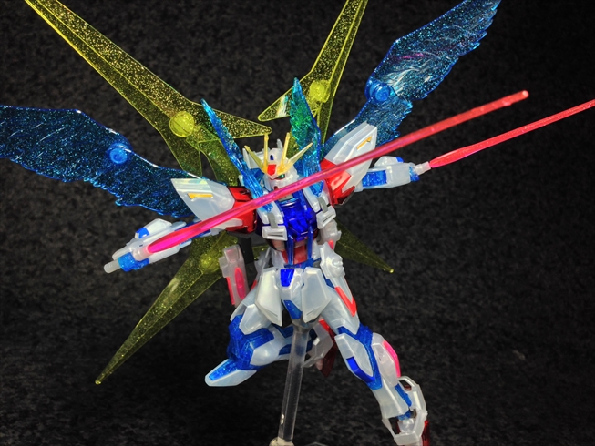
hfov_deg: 55.3
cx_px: 298
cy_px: 223
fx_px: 567
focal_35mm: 33
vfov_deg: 43.0
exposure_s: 1/60
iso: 64
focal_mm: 4.12
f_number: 2.4
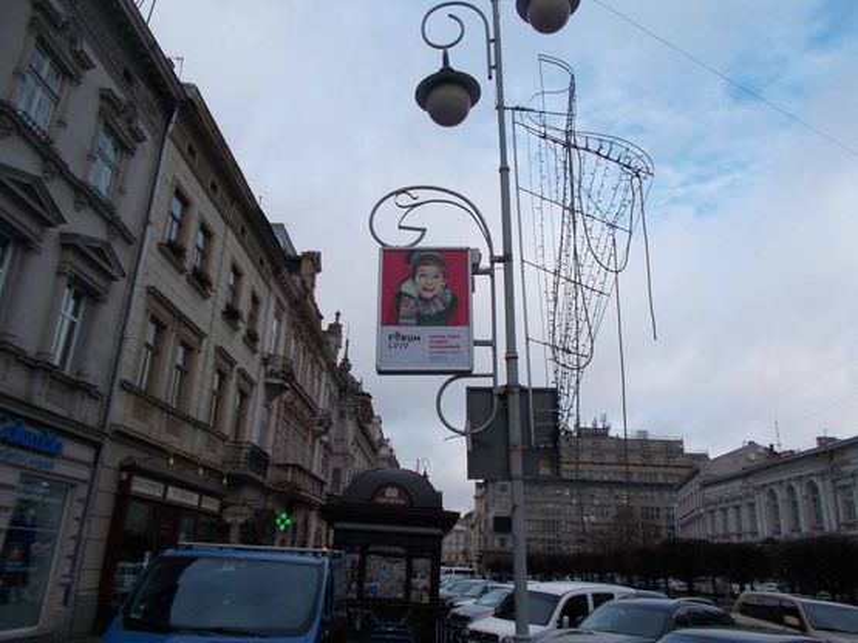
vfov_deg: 53.0
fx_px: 644
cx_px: 429
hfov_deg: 67.3
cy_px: 322
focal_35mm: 26
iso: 80
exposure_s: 1/400
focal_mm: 4.6
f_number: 3.2
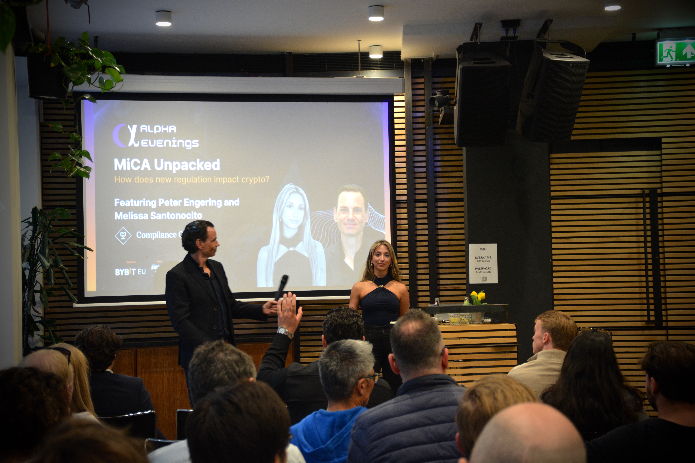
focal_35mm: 63
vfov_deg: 21.6
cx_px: 348
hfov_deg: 31.9
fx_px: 1216
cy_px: 232
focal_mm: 42
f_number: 4.5
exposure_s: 1/30
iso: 1100
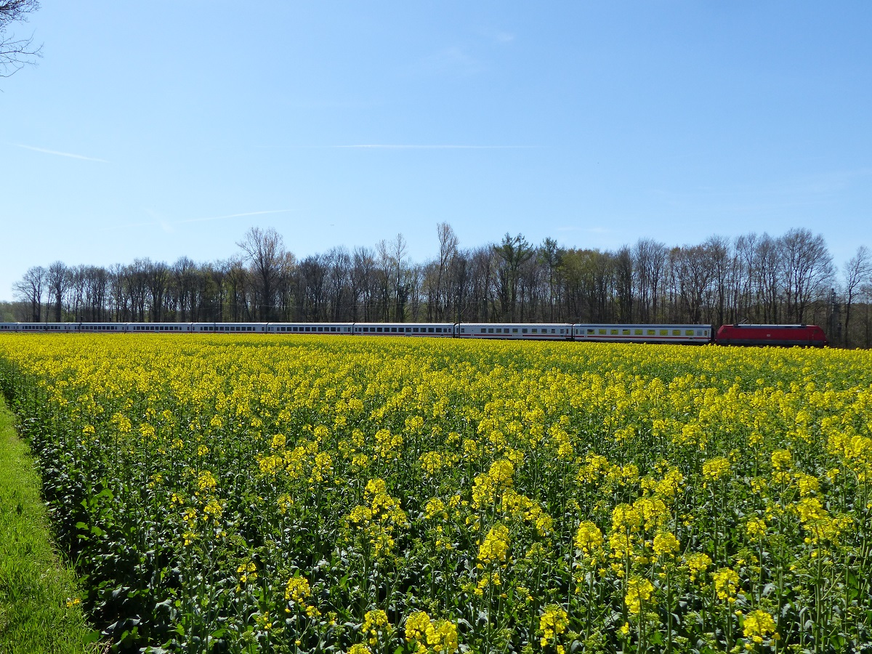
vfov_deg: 48.2
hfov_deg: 61.7
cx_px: 436
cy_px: 327
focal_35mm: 29
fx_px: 731
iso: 160
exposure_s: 1/1000
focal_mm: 5.3
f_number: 4
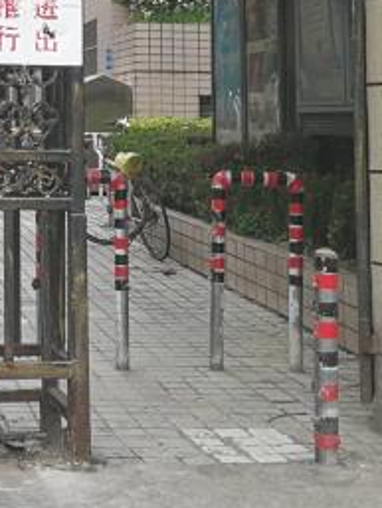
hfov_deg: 16.9
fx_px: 1235
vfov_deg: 22.0
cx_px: -61
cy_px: -49
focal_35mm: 84
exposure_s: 1/278
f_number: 1.8
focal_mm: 3.95
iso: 50
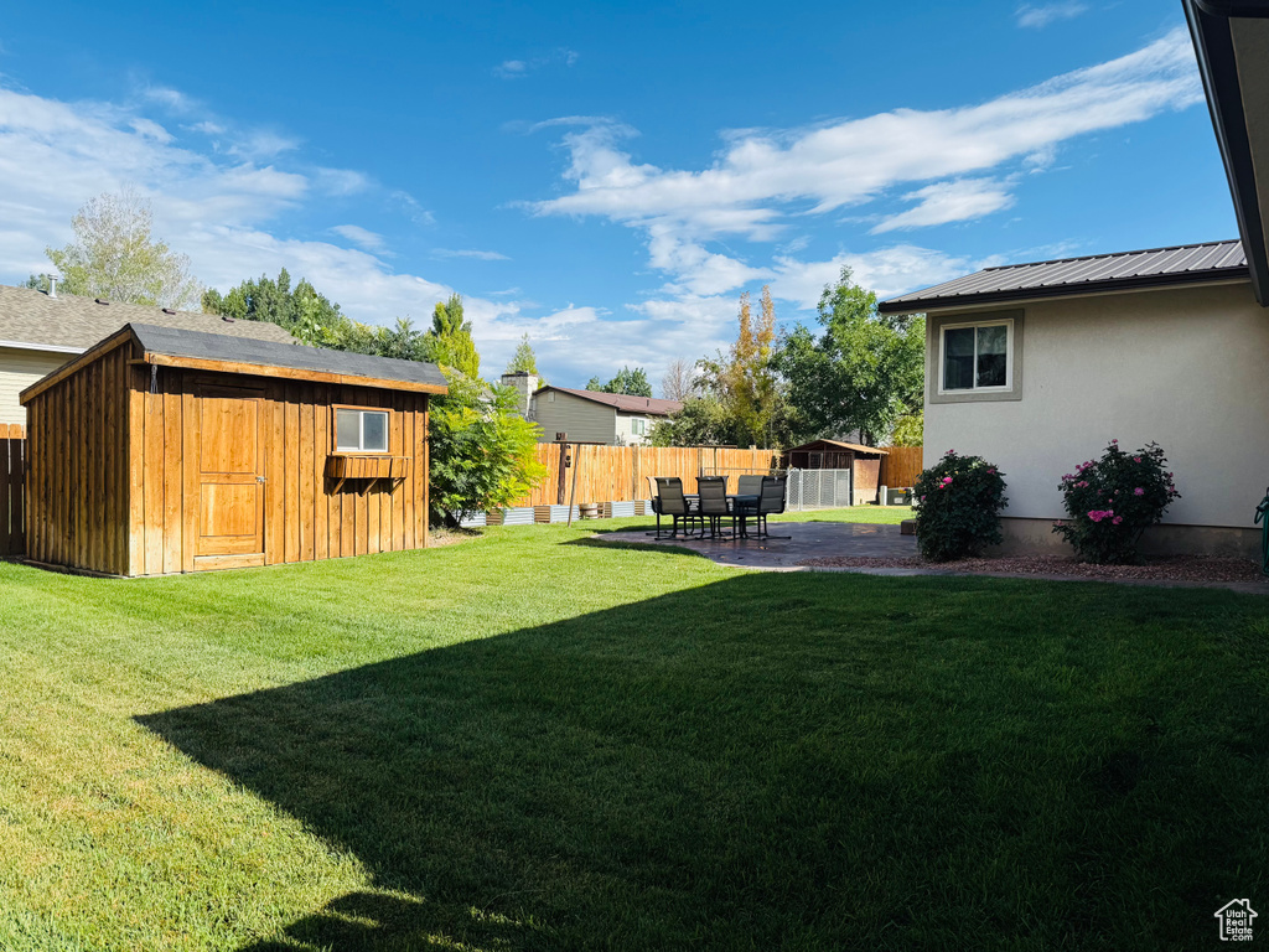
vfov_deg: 56.8
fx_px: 880
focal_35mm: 24
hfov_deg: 71.6
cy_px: 476
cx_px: 634
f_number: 1.78
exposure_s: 1/4167
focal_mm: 6.76
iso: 80
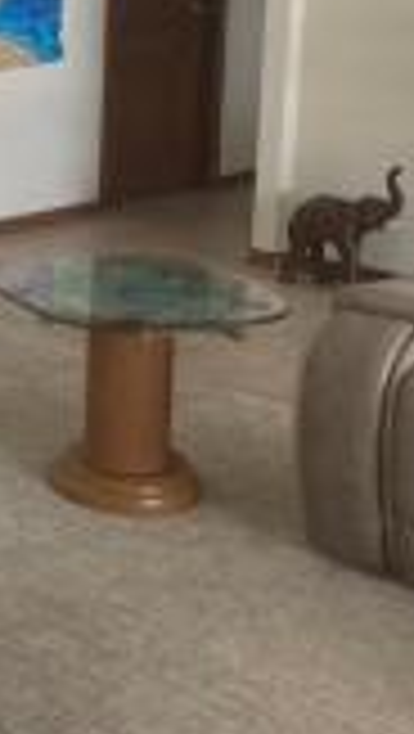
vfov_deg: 27.3
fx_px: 1460
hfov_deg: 15.4
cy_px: 95
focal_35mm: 75
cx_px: -126
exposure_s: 1/94
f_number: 1.8
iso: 80
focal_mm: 3.99
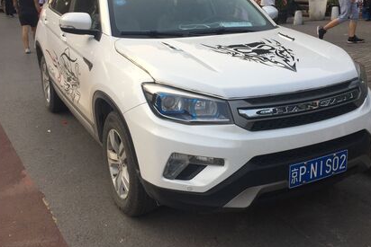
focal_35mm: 40
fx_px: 412
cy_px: 96
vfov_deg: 33.3
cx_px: 219
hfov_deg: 48.2
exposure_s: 1/732
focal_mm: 4.15
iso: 32
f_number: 2.2
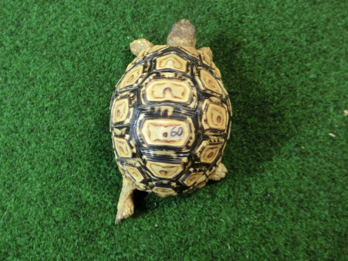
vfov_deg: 49.7
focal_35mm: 28
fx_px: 281
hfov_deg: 63.4
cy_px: 130
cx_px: 174
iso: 320
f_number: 3
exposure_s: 1/60
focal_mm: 5
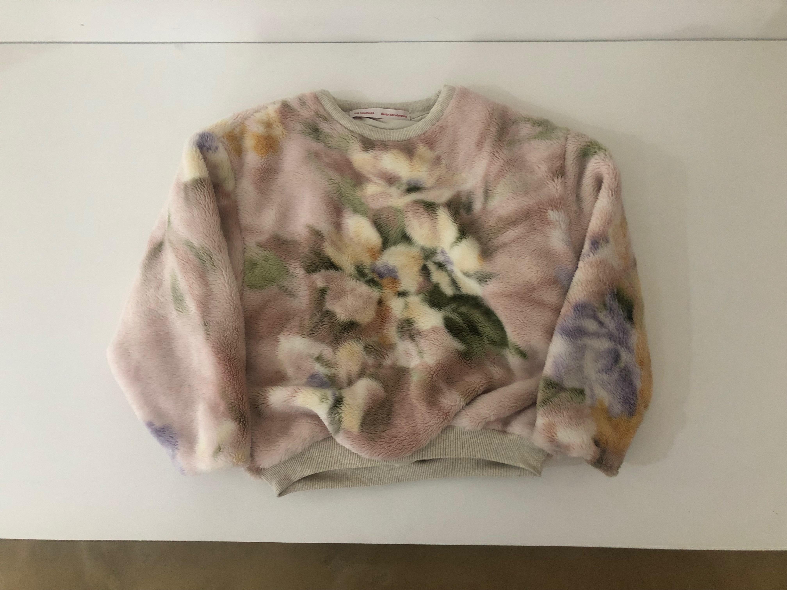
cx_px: 394
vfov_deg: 49.7
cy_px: 295
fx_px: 637
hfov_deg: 63.4
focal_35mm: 28
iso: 64
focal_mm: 3.99
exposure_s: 1/15
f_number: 1.8
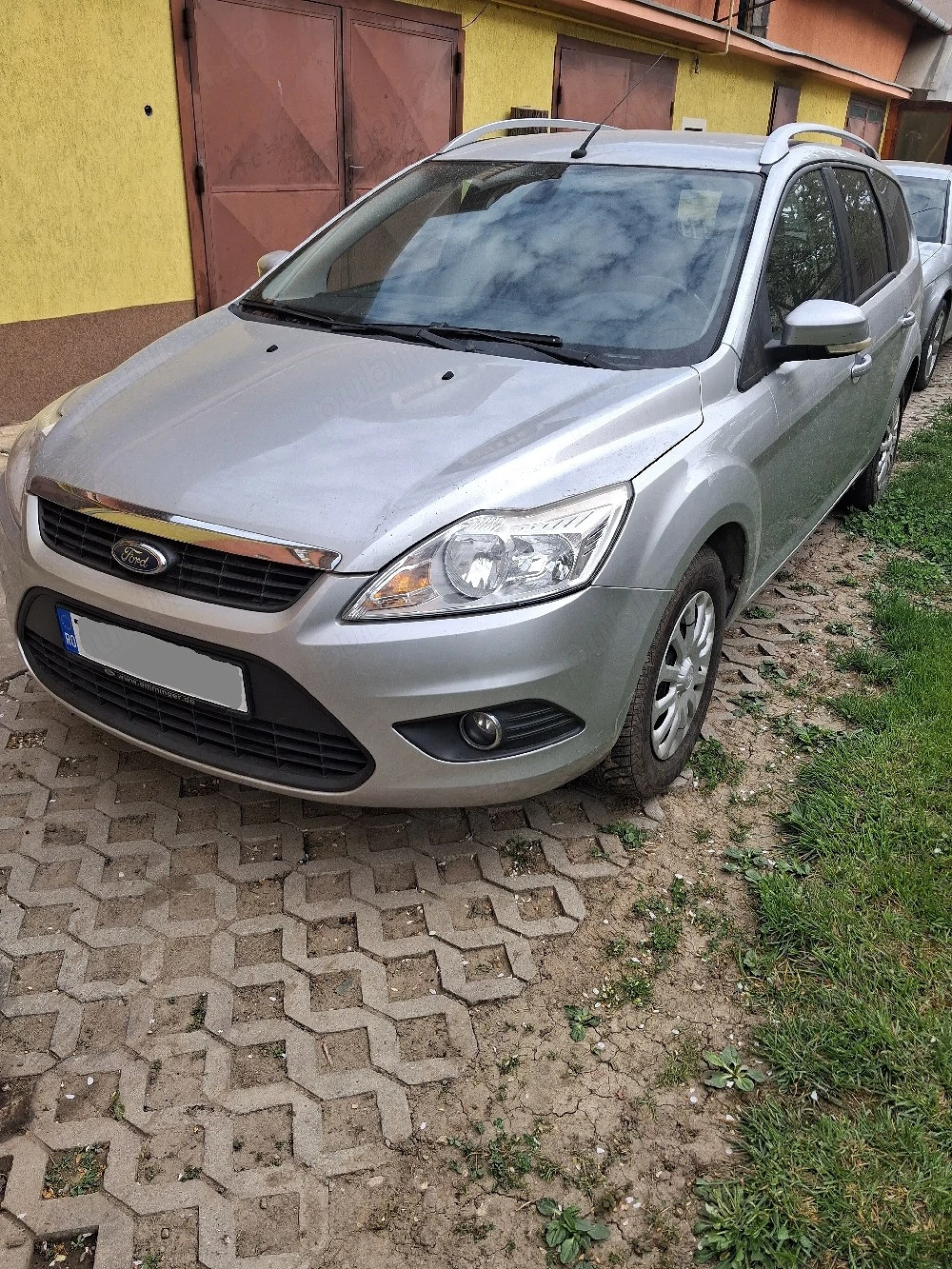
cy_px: 634
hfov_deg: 51.4
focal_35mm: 27
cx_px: 476
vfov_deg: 65.3
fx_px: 990
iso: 20
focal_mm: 4
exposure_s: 1/250
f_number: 1.8
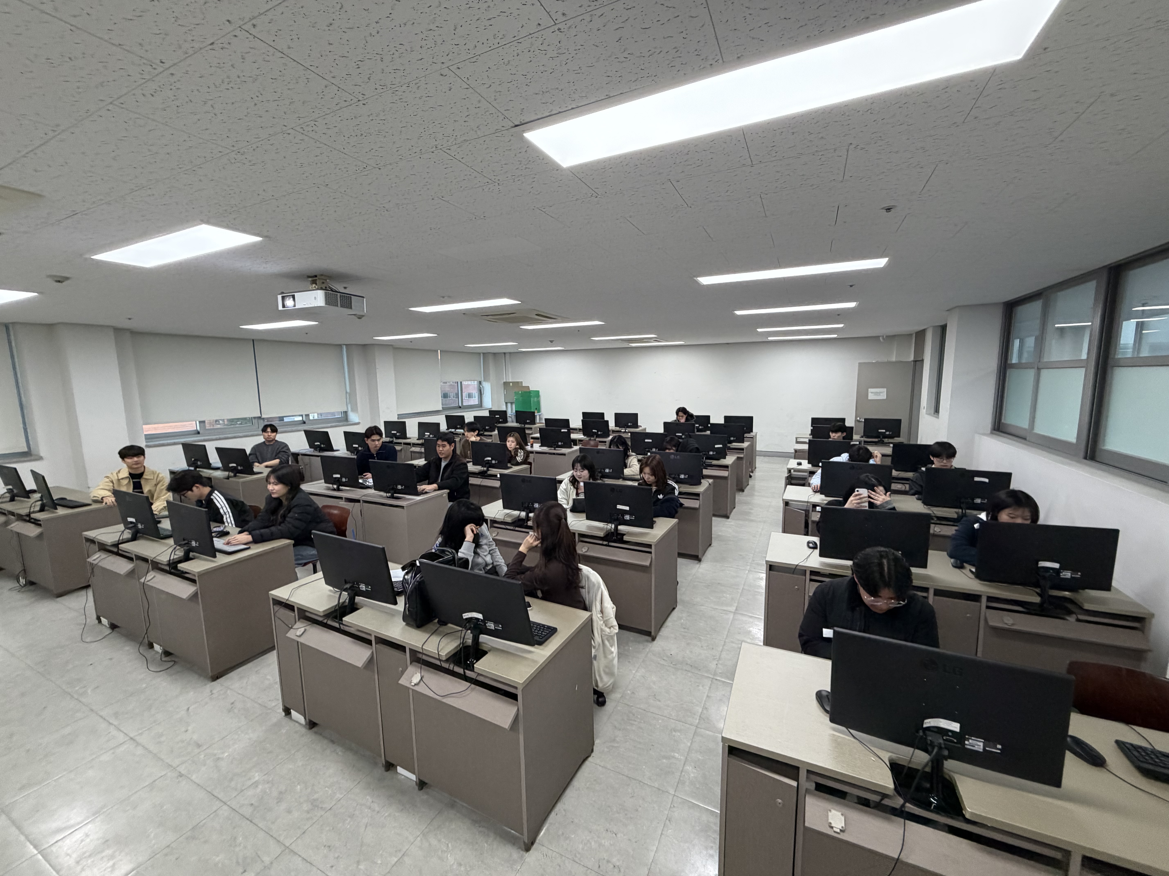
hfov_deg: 102.1
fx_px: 473
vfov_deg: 85.7
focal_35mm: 14
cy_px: 438
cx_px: 584
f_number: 2.2
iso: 320
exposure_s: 1/120
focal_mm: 2.22
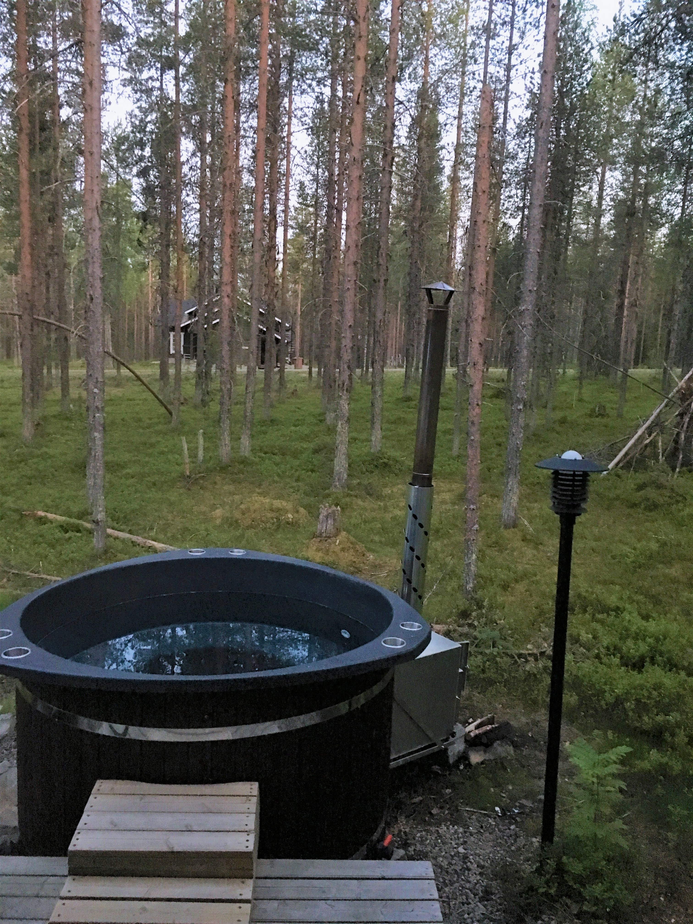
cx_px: 346
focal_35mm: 29
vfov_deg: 61.7
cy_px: 462
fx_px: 774
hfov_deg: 48.2
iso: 320
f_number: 2.2
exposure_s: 1/17
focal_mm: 4.15
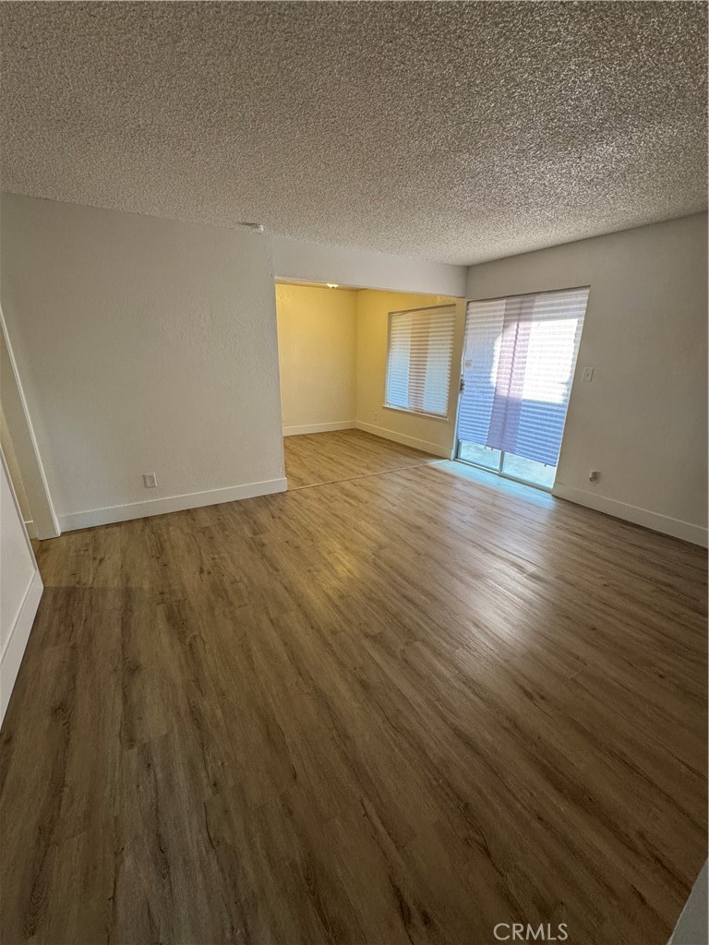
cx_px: 354
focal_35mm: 14
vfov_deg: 102.1
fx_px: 382
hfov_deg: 85.7
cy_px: 472
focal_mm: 2.22
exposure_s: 1/120
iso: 250
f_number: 2.2
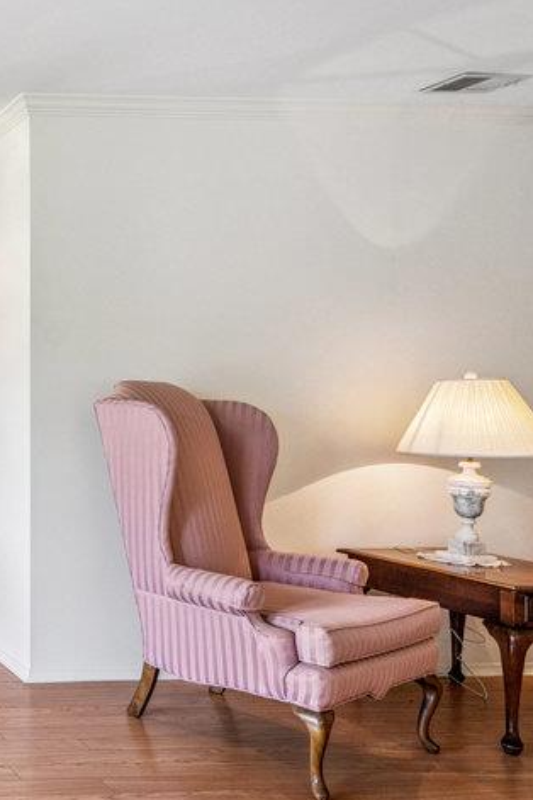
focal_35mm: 34
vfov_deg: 55.8
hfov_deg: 26.2
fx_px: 755
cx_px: -299
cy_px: 427
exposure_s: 1/80
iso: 500
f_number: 5.6
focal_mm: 16
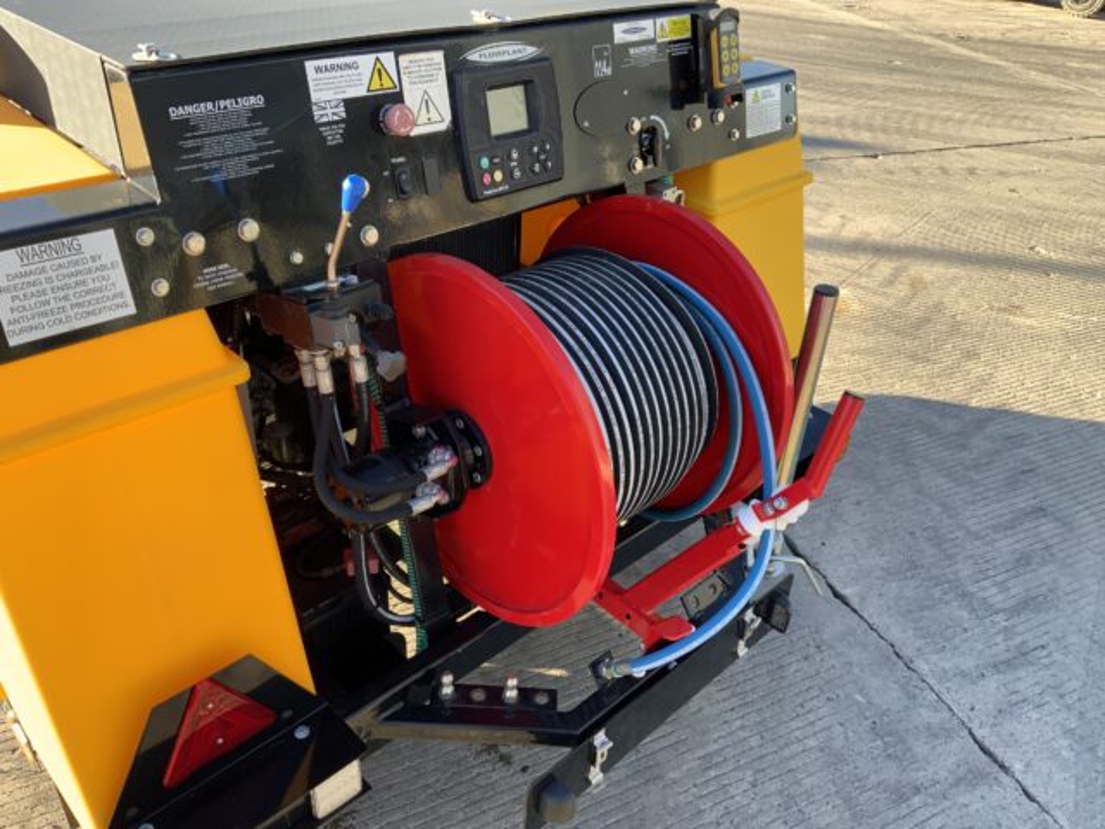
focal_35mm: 29
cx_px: 552
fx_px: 926
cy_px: 414
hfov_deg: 61.7
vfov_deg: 48.2
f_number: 1.8
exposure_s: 1/205
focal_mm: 3
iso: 16
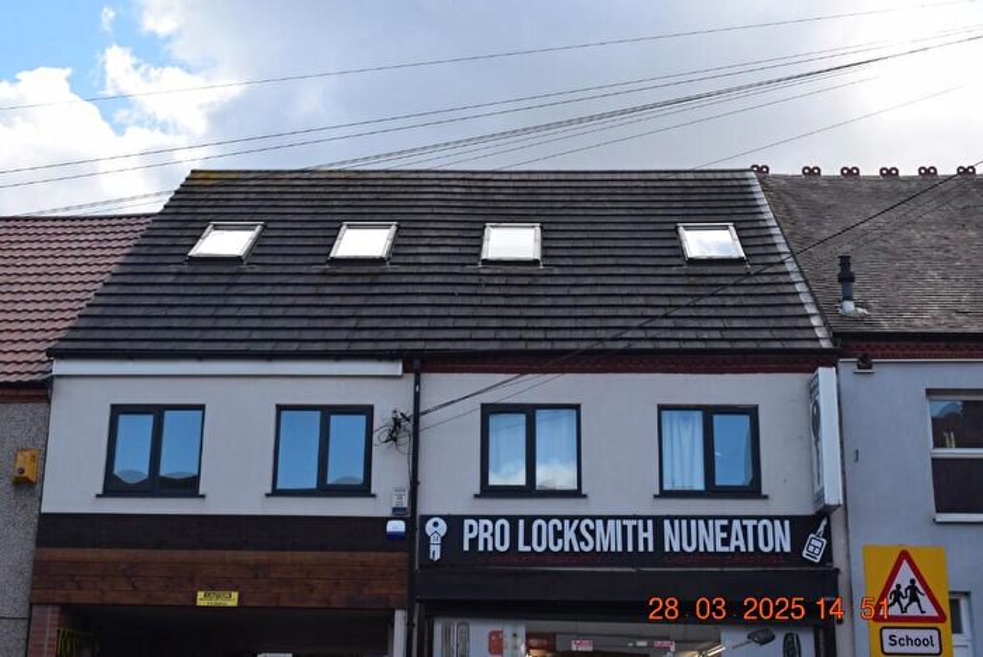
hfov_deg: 42.3
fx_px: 1271
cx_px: 492
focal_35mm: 46
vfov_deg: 29.0
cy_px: 328
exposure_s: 1/320
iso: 200
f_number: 9
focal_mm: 31
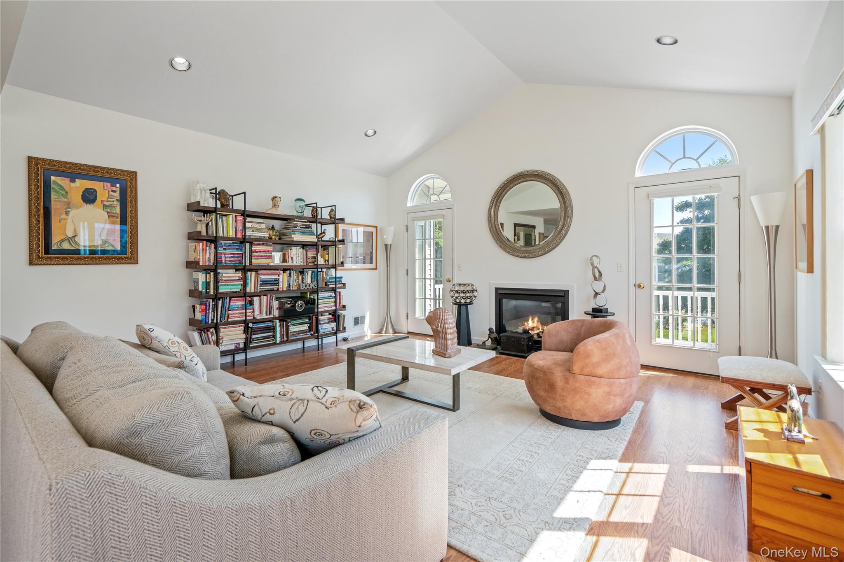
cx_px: 422
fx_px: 375
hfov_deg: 96.7
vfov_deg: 73.7
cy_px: 281
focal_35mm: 16
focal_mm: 16
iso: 500
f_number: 5.6
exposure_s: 1/80
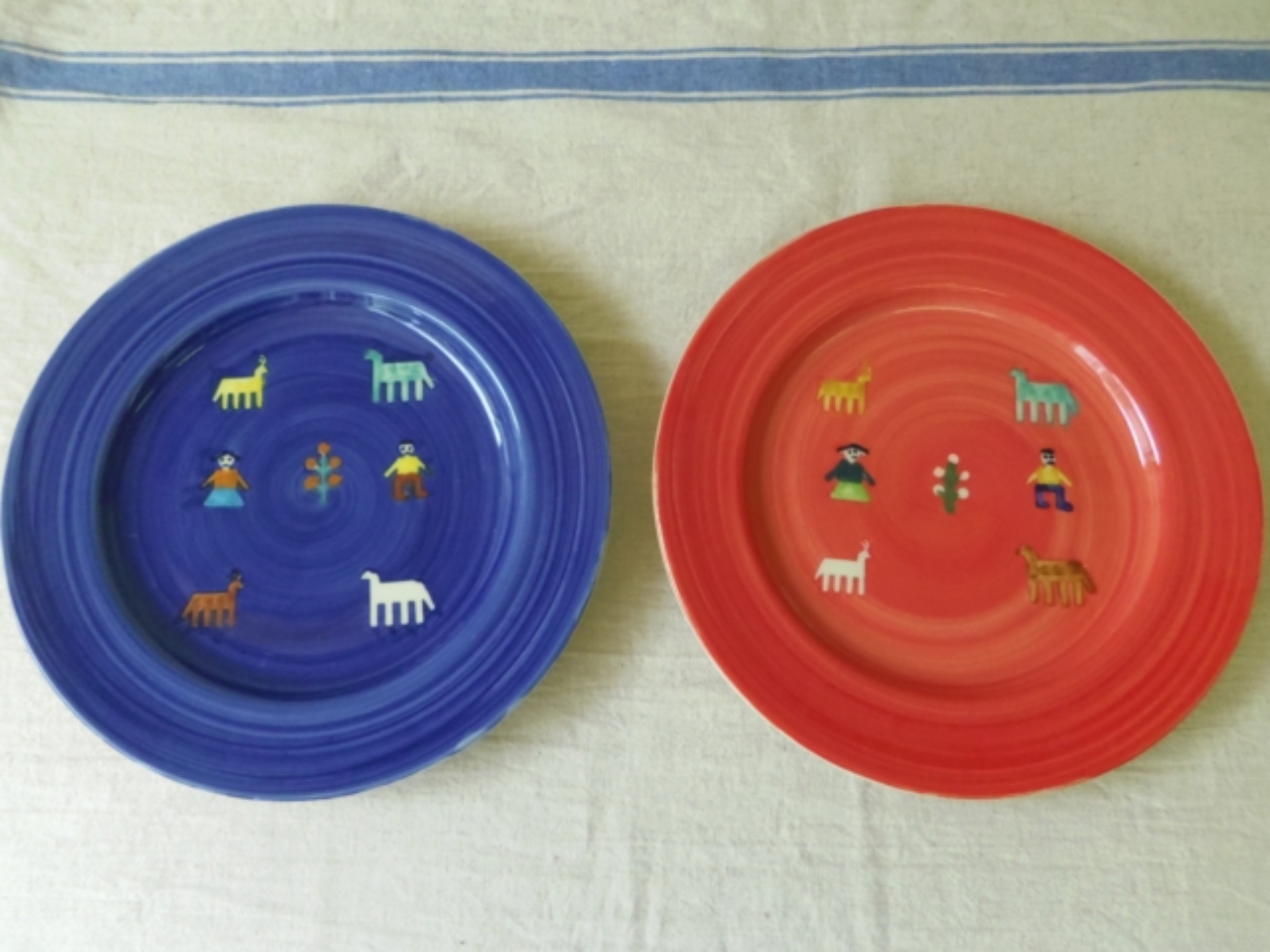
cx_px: 635
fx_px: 1027
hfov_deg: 63.4
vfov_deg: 49.7
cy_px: 476
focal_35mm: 28
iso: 400
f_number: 3.9
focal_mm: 5
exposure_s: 1/125
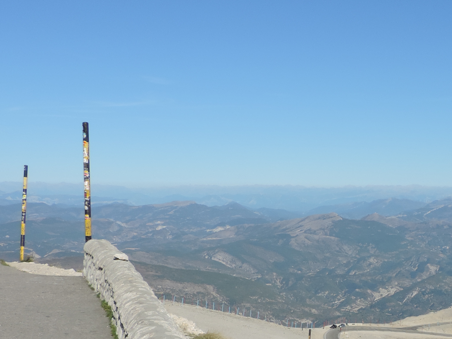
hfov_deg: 29.9
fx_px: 823
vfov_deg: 22.6
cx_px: 368
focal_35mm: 63
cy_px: 313
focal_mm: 4.3
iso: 80
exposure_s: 1/1250
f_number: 3.7
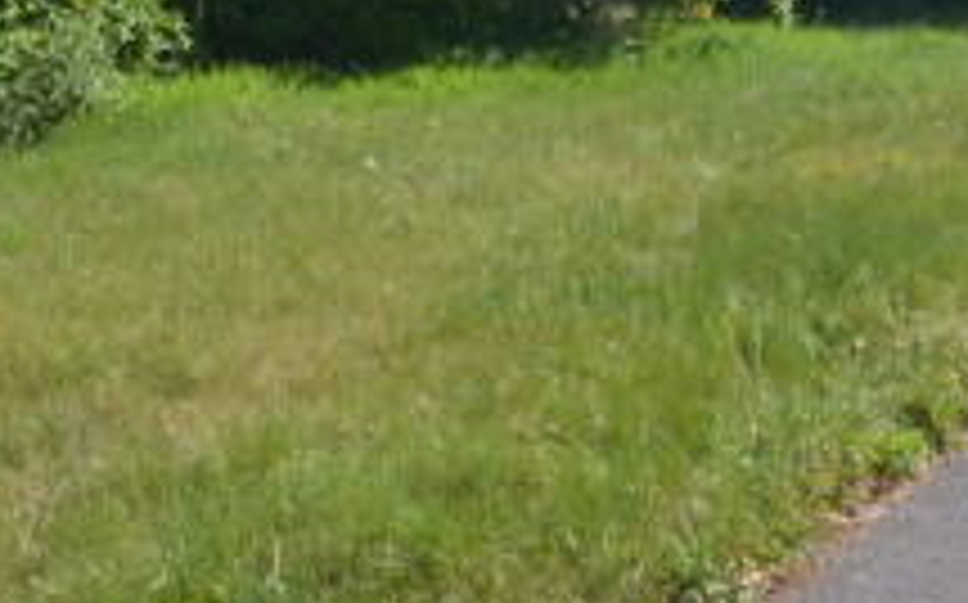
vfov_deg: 22.2
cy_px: -7
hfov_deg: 30.7
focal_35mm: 56
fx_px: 1476
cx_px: 1164
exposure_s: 1/160
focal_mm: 12
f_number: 11
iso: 400
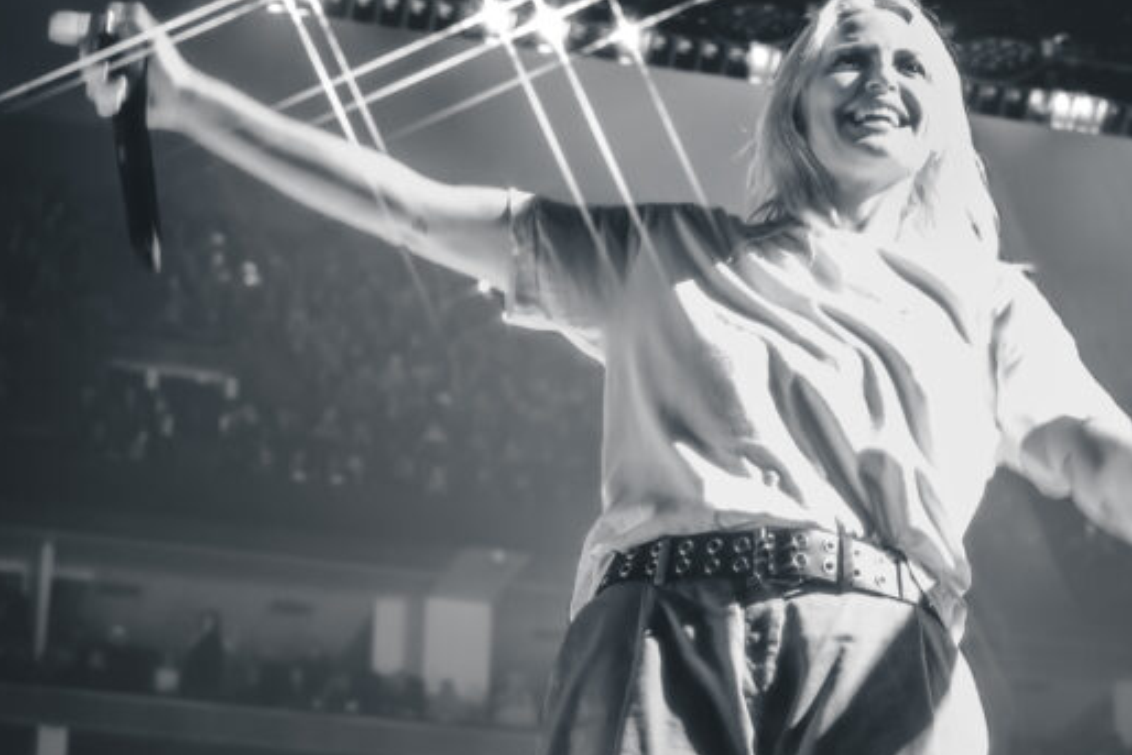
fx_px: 3523
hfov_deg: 18.2
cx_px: 764
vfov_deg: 12.2
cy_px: 343
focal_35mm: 112
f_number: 4.5
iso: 3200
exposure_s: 1/80
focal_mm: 50
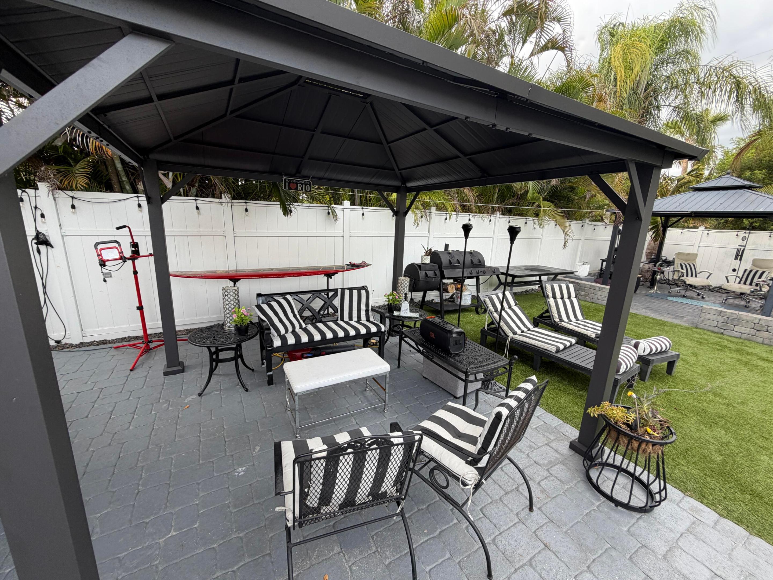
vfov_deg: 85.7
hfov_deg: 102.1
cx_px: 386
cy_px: 290
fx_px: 313
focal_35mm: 14
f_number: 2.2
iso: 80
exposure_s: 1/121
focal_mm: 2.22
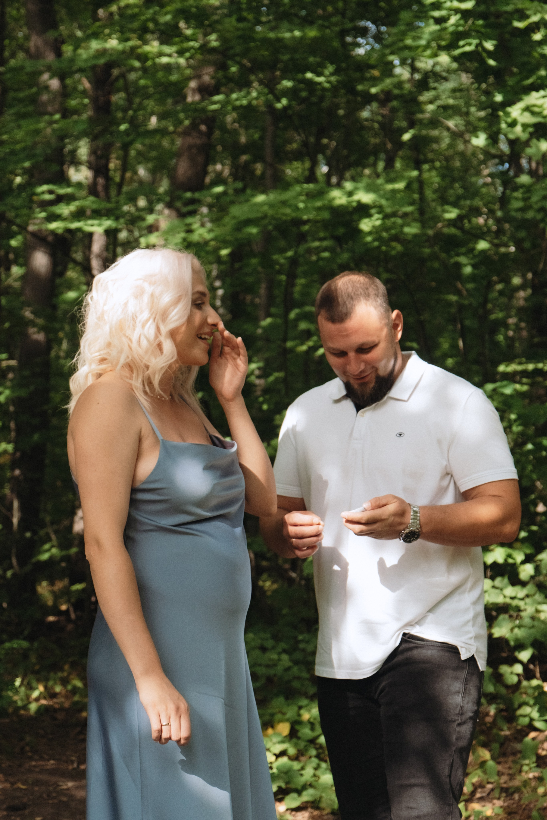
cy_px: 410
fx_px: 1231
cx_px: 274
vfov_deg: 36.9
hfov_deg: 25.1
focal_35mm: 54
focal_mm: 35.8
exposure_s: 1/2000
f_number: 3.6
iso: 640
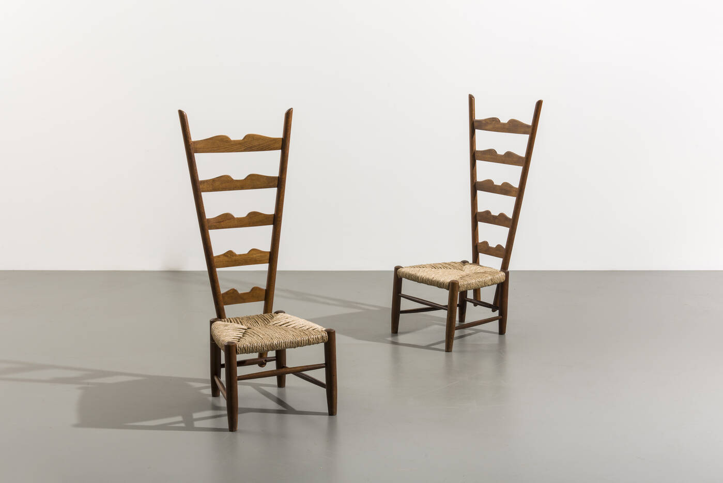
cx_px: 362
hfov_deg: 39.6
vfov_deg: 27.0
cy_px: 242
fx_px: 1005
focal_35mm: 50
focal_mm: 50
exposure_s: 1/200
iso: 100
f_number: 14
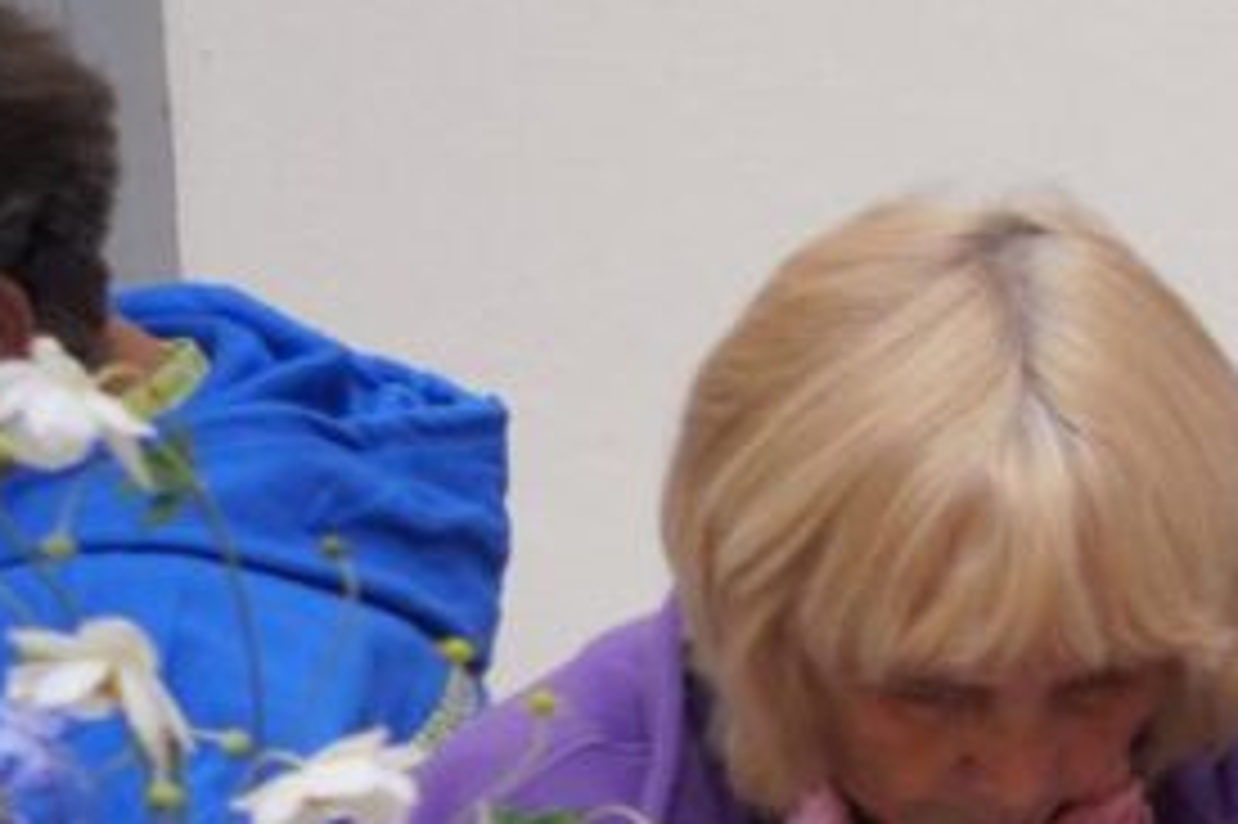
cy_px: 1220
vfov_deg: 6.7
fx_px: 6920
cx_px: 2814
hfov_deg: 9.3
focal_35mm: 201
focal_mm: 29.3
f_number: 4
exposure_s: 1/160
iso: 100
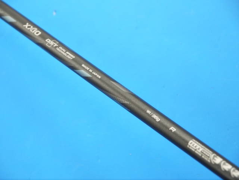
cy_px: 90
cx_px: 120
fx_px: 580
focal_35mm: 84
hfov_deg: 23.3
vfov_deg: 17.6
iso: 800
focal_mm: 42
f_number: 5.6
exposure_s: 1/80
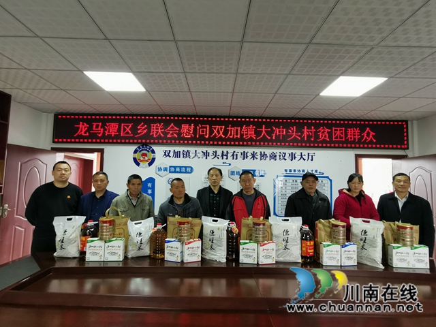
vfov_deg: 74.7
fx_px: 214
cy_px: 164
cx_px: 218
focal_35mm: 17
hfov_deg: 91.0
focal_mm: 2.26
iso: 200
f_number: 2.2
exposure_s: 1/33.8
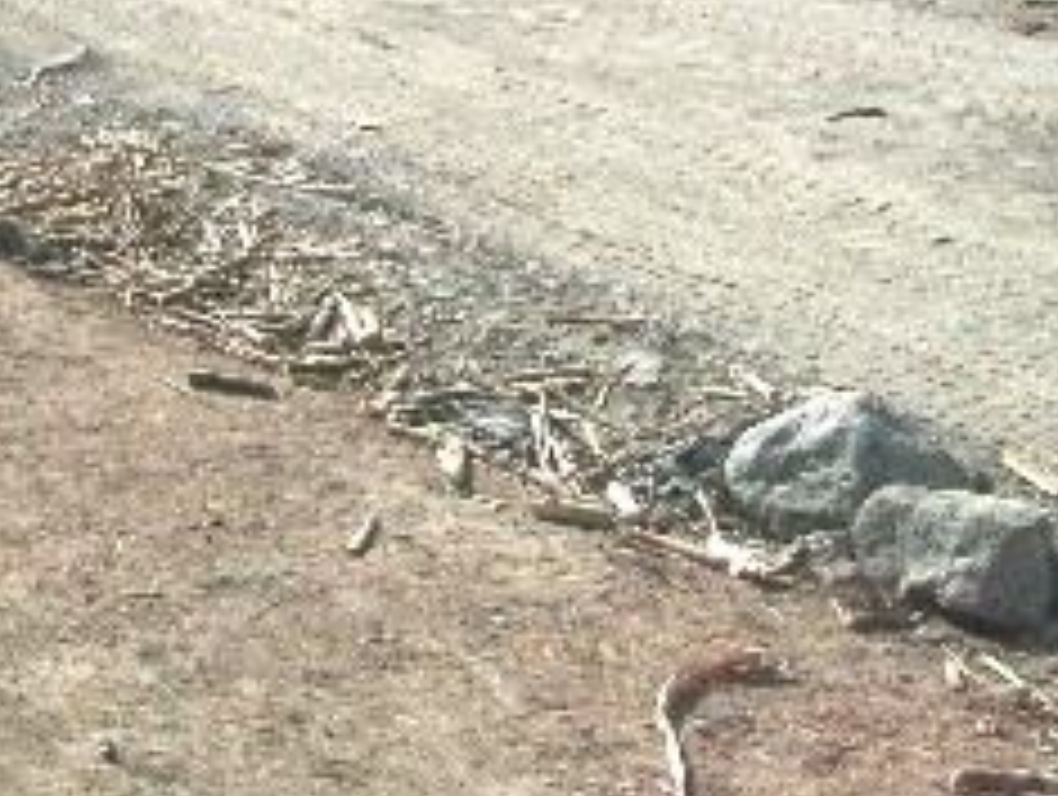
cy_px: 31
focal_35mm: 87
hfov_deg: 22.2
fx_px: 2663
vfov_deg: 16.7
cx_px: 207
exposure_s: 1/800
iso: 80
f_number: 5.5
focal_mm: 5.7
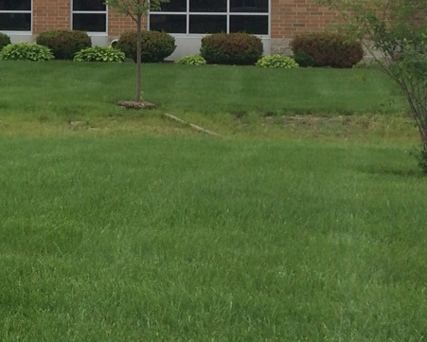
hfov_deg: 15.8
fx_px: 1340
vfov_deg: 14.3
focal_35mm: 106
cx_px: -302
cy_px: 6
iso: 32
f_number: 2.2
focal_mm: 4.12
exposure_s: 1/1953
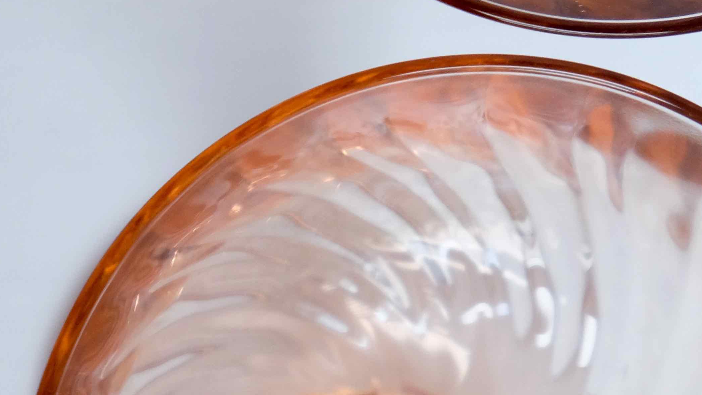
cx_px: 239
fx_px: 4616
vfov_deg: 4.9
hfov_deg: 8.7
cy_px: 77
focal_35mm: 248
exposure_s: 1/30
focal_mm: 55
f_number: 4
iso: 1250
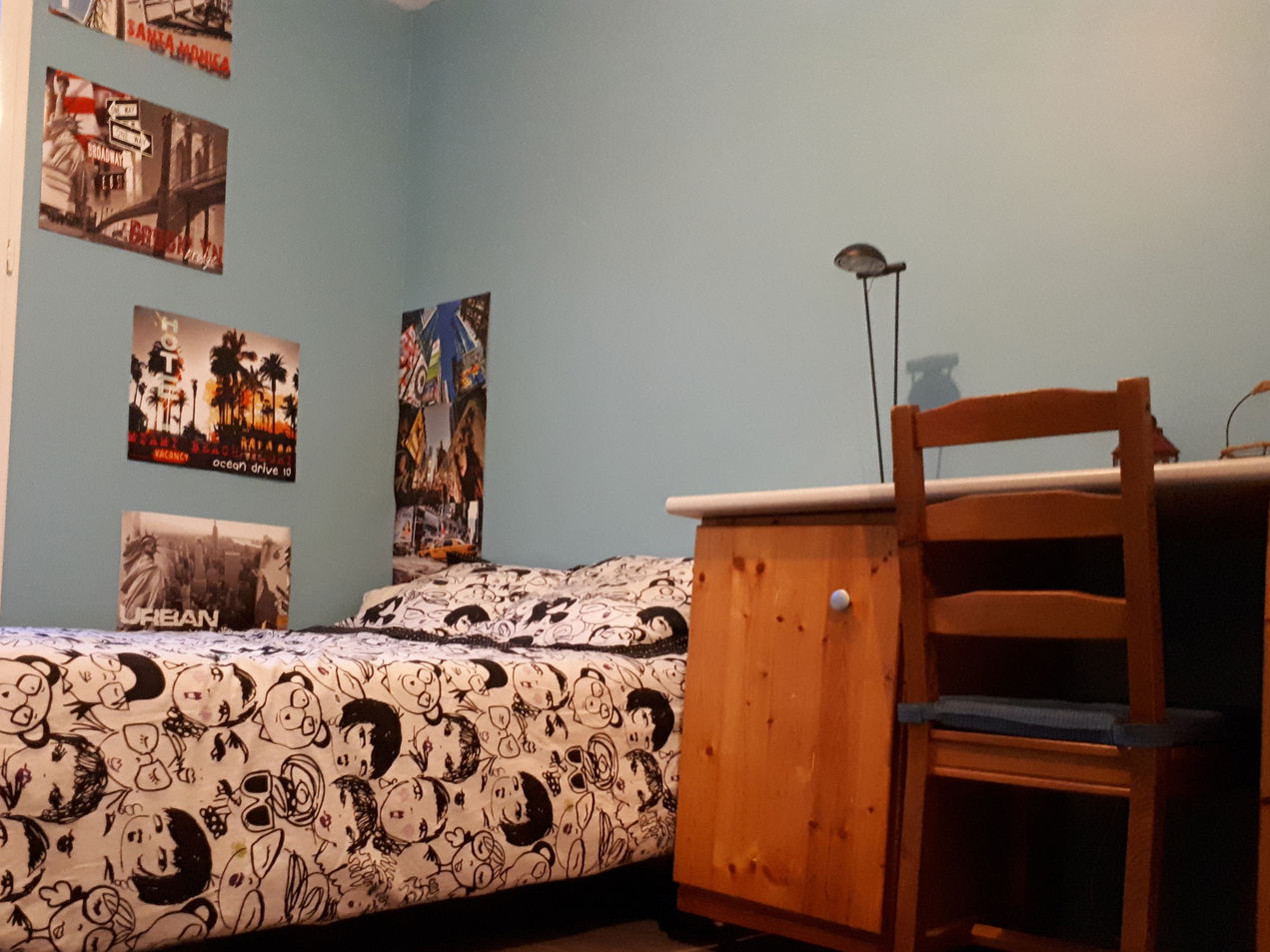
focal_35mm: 34
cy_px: 591
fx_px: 1247
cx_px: 560
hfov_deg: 53.8
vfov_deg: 41.5
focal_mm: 3.6
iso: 640
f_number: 1.9
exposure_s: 1/17
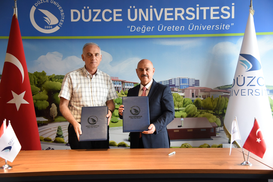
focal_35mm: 46
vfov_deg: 29.3
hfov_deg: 42.7
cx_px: 136
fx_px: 349
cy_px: 91
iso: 2000
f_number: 4
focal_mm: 46
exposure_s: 1/200
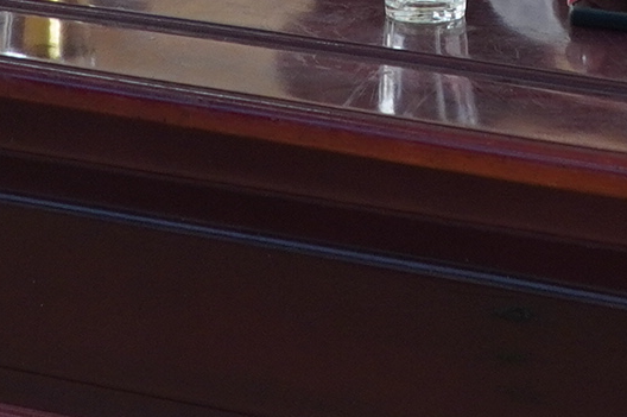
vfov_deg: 6.3
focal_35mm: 205
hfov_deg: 10.0
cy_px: -703
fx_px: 3567
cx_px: 519
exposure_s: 1/40
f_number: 5.6
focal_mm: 24
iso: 400
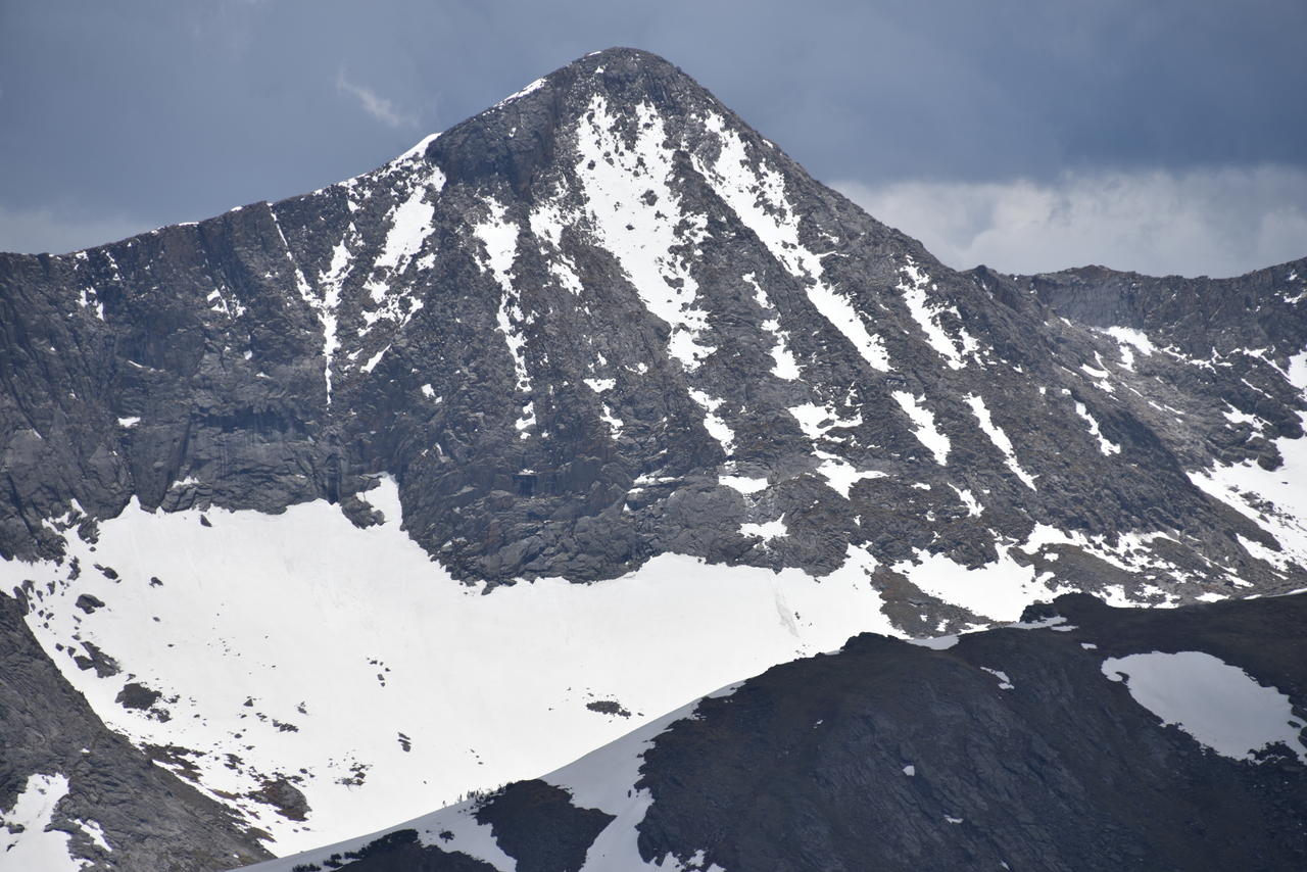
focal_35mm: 300
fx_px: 10893
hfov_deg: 6.9
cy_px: 436
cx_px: 654
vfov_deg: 4.6
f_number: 9
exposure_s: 1/640
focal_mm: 300
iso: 100
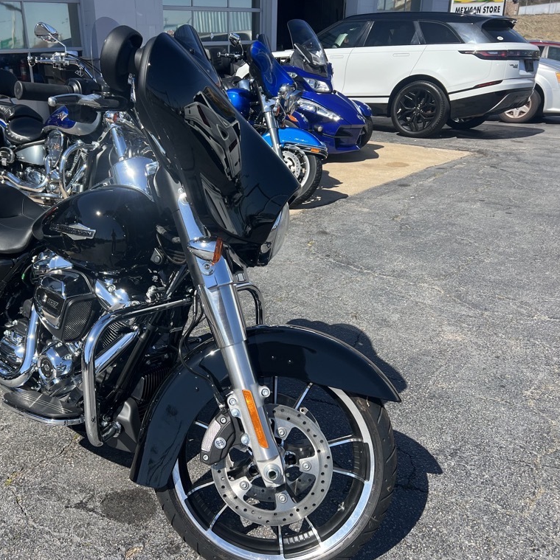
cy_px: 278
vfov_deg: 52.5
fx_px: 567
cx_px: 187
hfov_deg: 51.6
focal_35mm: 31
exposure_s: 1/2841
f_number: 1.5
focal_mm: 5.7
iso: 50
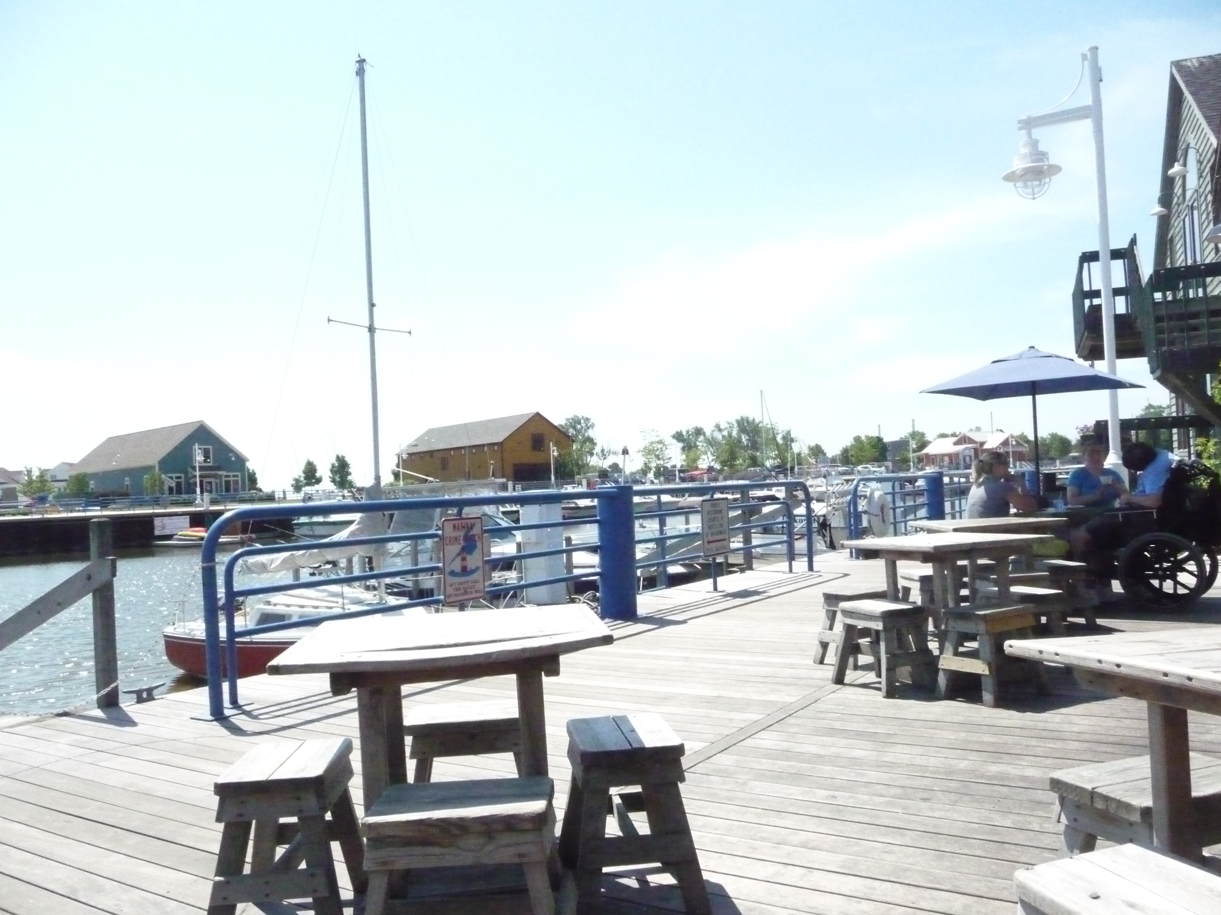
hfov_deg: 63.4
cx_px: 610
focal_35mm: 28
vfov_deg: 49.7
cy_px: 458
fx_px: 988
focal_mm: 4.7
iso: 1600
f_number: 8
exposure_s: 1/2000
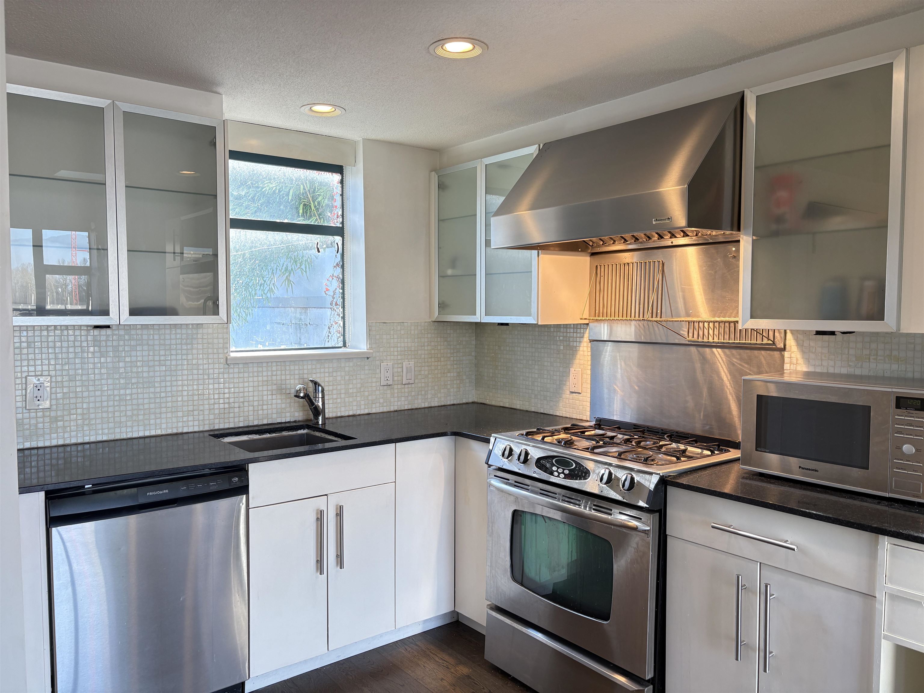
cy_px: 346
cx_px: 462
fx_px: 694
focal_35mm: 26
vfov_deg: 53.1
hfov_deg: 67.3
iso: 64
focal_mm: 5.96
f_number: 1.6
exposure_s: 1/120
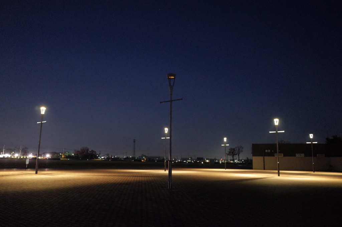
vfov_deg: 46.2
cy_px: 114
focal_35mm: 28
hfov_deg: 65.6
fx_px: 265
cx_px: 171
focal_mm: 18.3
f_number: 2.8
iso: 3200
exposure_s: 1/8
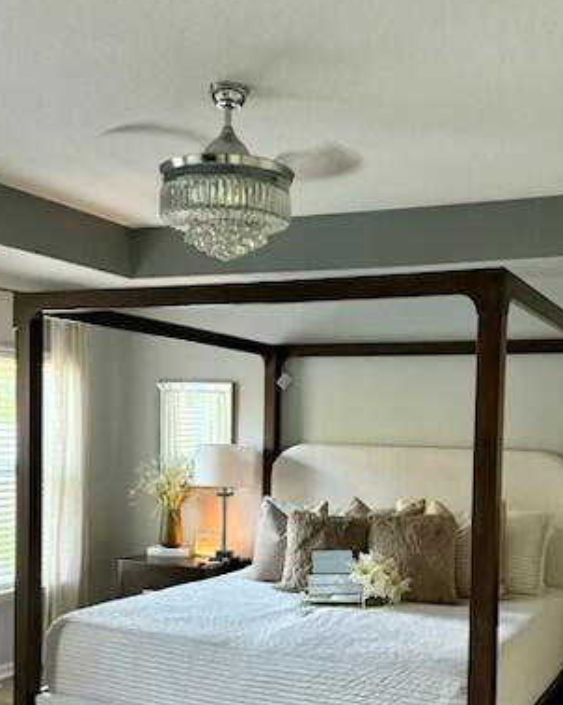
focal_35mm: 43
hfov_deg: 34.8
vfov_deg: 42.4
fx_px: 896
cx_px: 334
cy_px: 466
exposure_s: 1/60
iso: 400
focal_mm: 5.96
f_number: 1.6
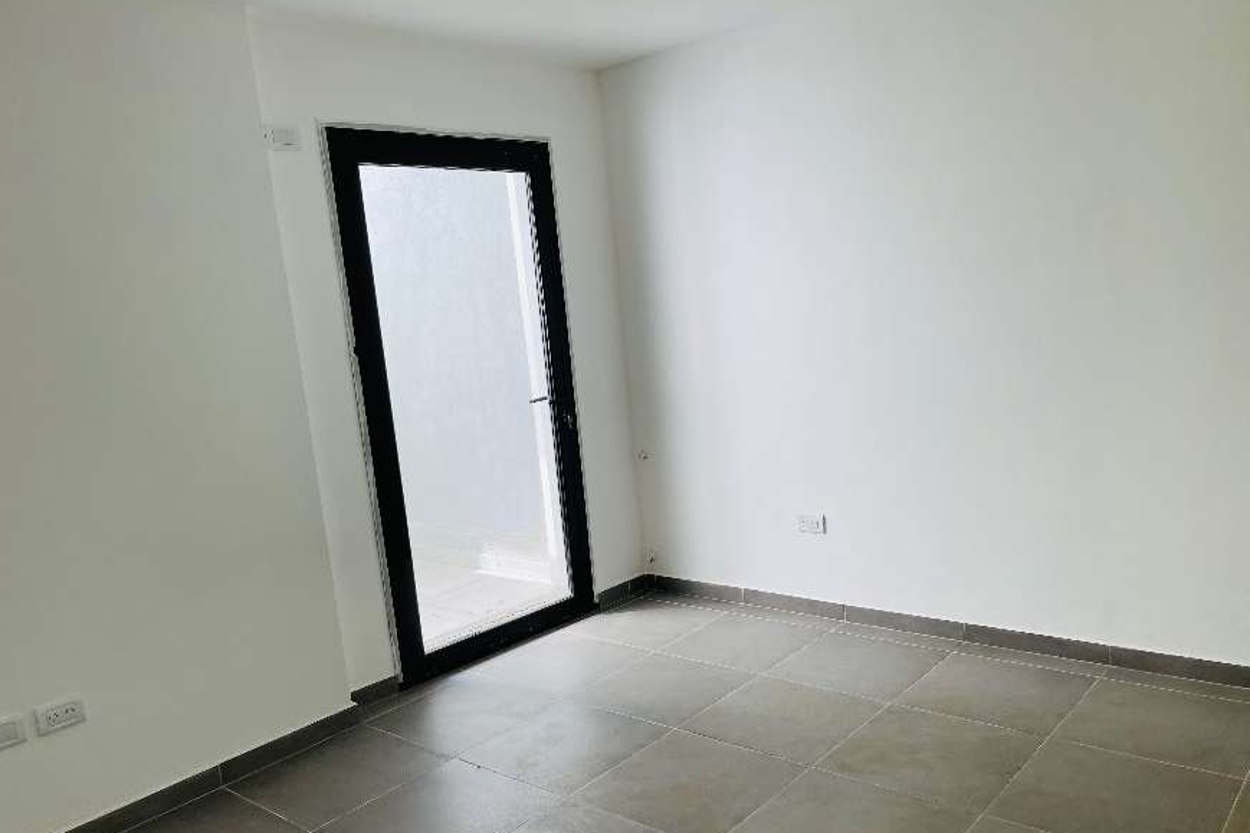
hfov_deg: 65.5
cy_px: 475
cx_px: 634
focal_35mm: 28
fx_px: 972
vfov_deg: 46.3
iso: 32
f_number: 1.6
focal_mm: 5.1
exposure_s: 1/157
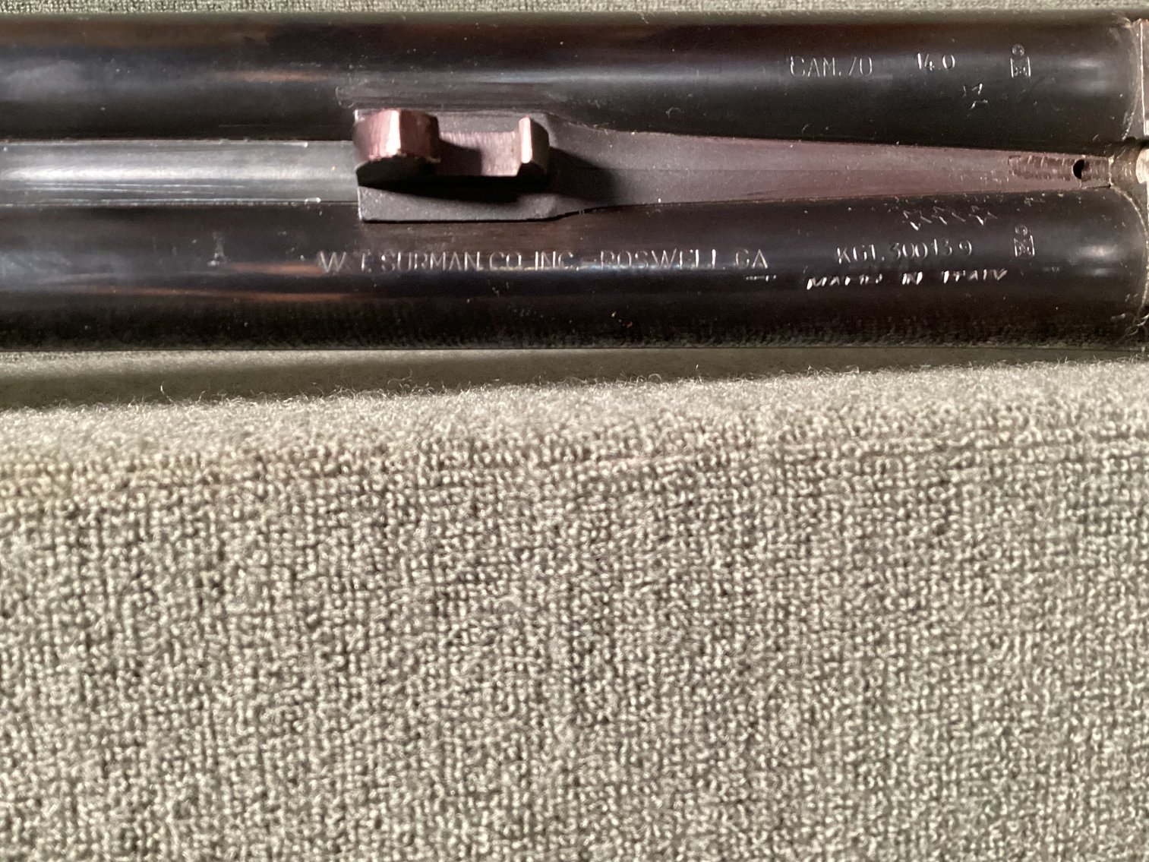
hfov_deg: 58.3
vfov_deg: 45.4
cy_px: 431
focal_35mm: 31
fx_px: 1029
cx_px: 574
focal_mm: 3.3
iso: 400
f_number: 2.4
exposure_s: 1/40
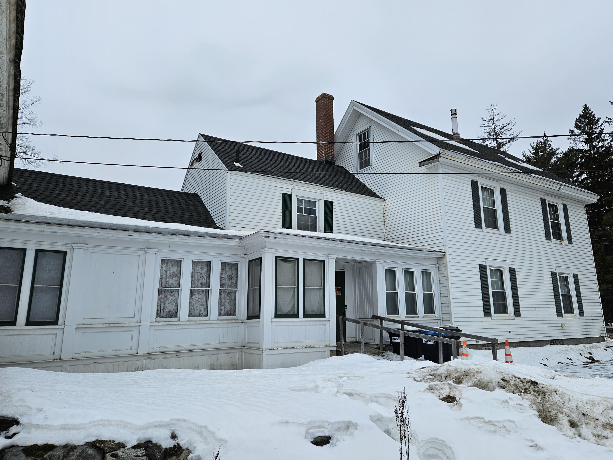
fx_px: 443
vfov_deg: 54.8
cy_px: 211
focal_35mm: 25
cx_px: 325
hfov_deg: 69.3
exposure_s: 1/3126
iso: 25
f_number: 1.8
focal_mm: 5.4
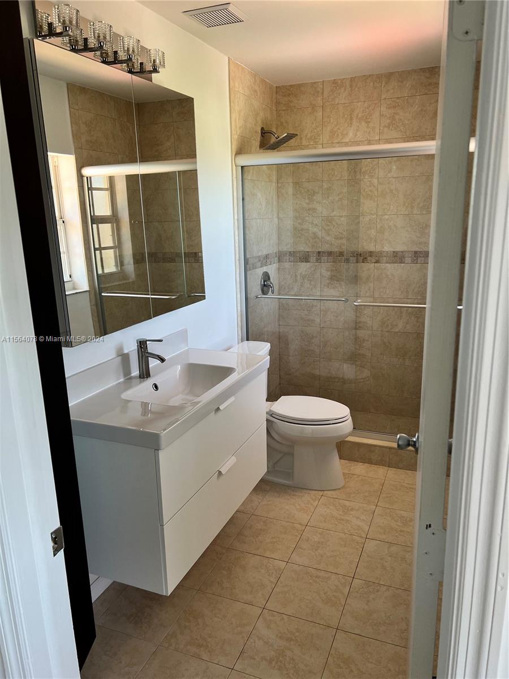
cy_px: 340
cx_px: 254
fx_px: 510
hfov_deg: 53.1
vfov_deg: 67.3
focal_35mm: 26
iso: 100
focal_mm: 5.7
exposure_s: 1/121
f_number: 1.5
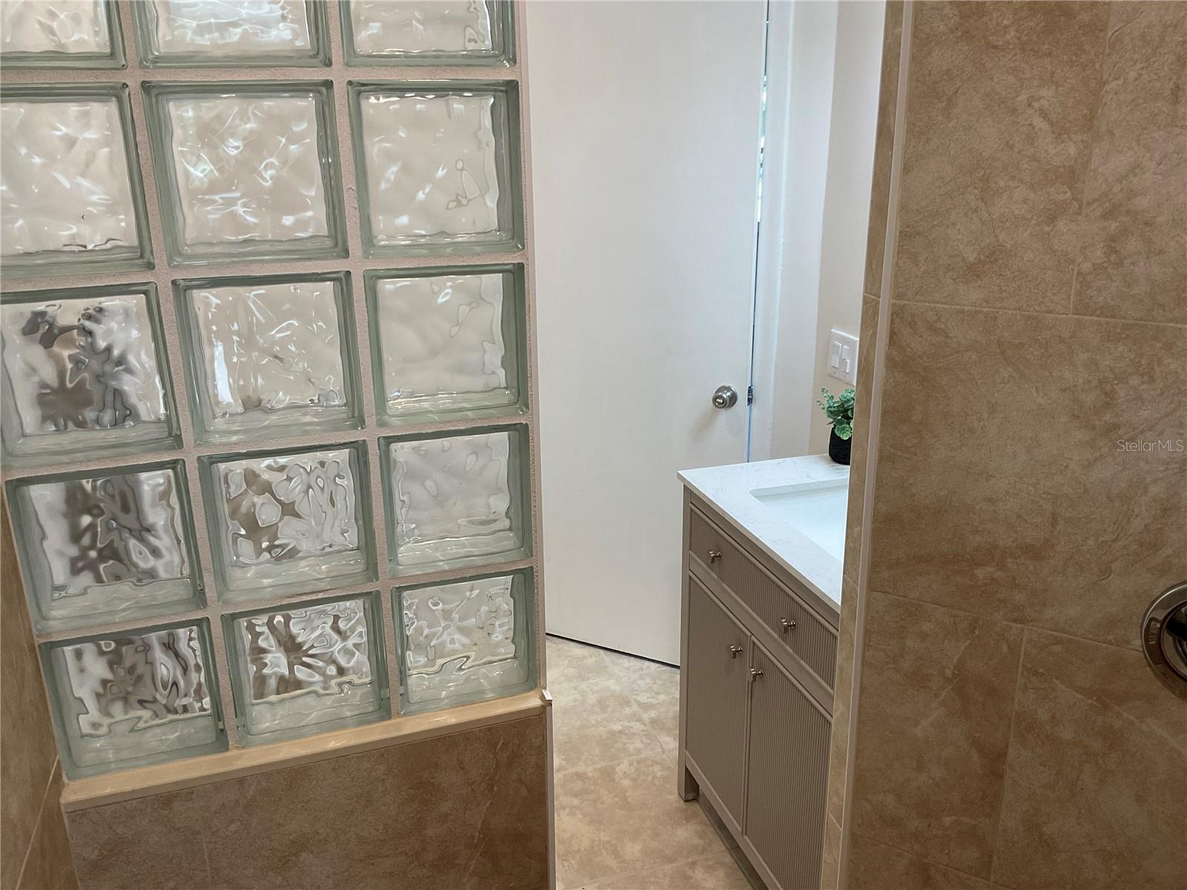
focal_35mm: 29
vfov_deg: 48.2
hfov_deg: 61.7
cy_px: 445
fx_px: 994
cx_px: 594
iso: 64
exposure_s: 1/120
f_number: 1.8
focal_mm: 3
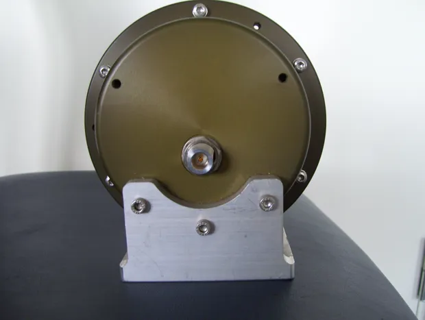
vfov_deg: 39.8
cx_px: 212
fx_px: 443
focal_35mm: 36
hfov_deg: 51.3
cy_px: 160
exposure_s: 1/20
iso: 160
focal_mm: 6
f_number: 2.7
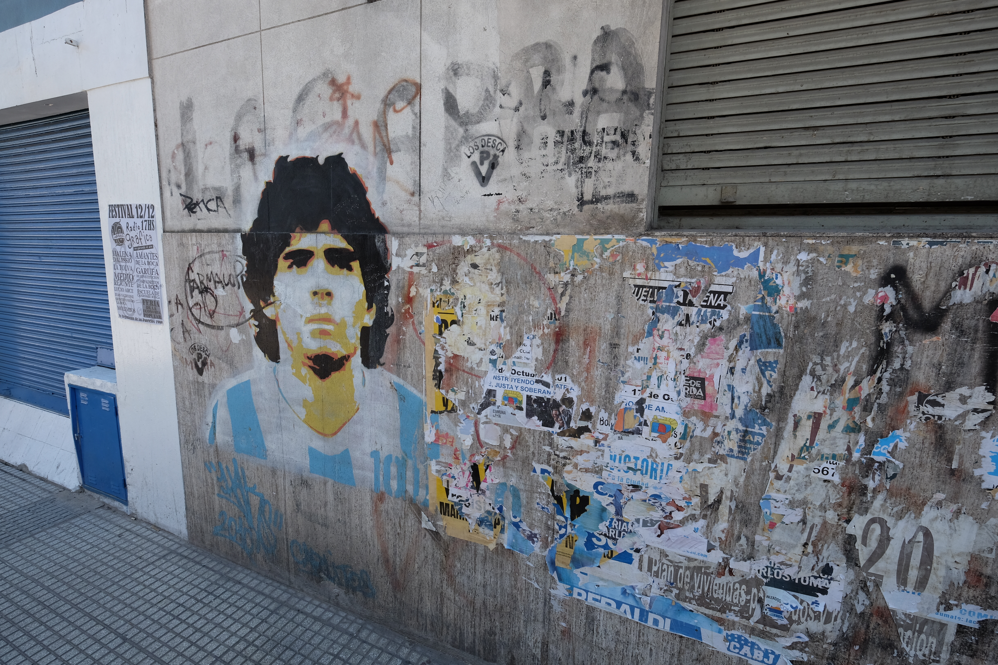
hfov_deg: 100.4
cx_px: 499
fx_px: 416
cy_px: 332
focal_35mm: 15
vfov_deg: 77.3
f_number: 5.6
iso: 200
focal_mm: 10
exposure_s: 1/200
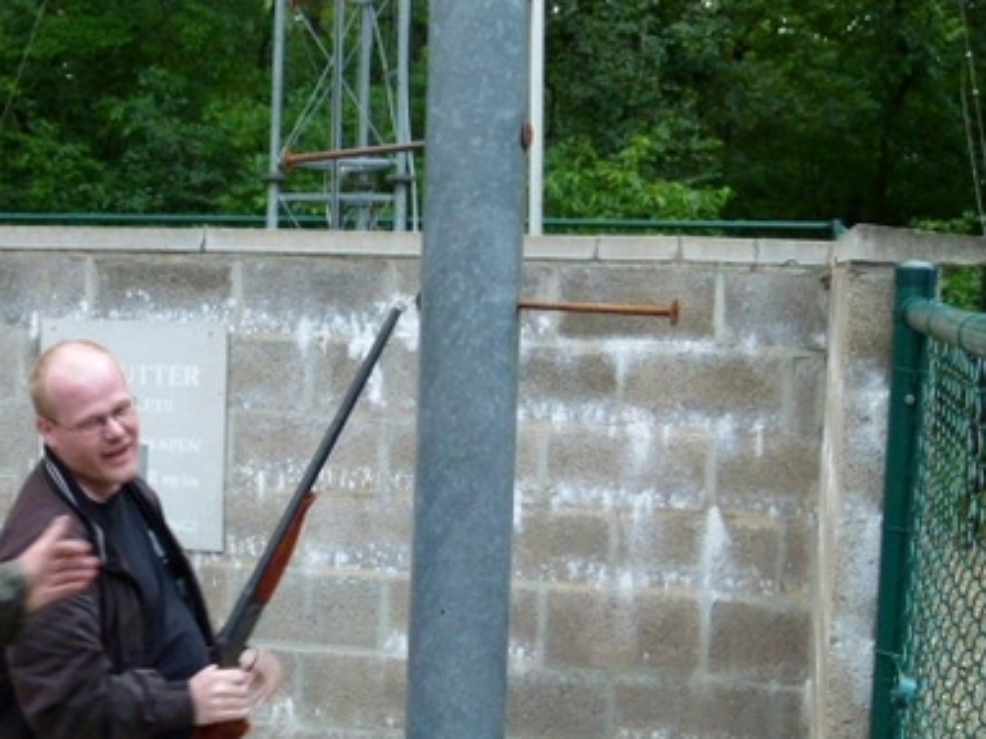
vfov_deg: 22.9
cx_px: 249
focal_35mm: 64
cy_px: 429
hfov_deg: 29.8
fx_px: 1823
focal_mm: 7.4
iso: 400
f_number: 3.2
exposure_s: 1/30
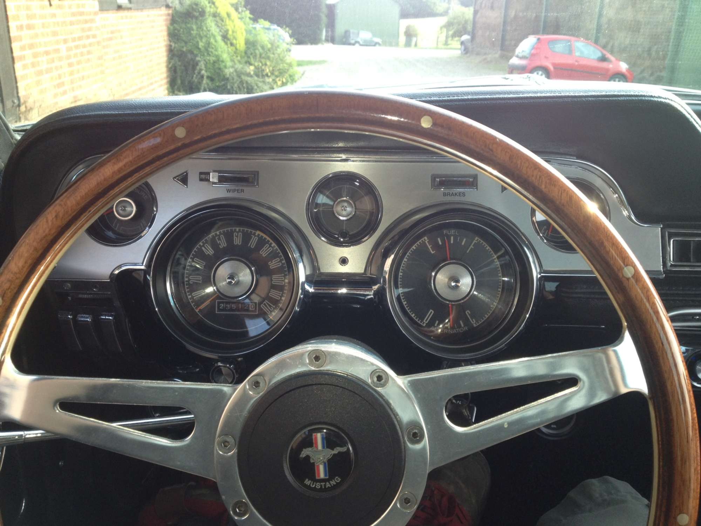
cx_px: 350
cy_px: 263
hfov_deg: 52.6
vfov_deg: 40.7
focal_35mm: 35
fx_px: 709
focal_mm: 4.28
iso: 64
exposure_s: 1/120
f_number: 2.4
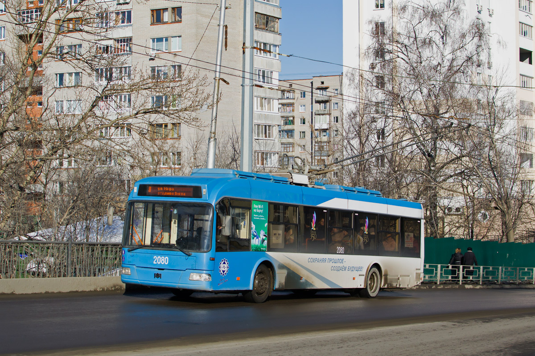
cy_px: 178
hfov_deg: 37.9
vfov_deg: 25.8
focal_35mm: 52
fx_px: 780
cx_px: 268
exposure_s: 1/1250
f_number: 6.3
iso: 200
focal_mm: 35
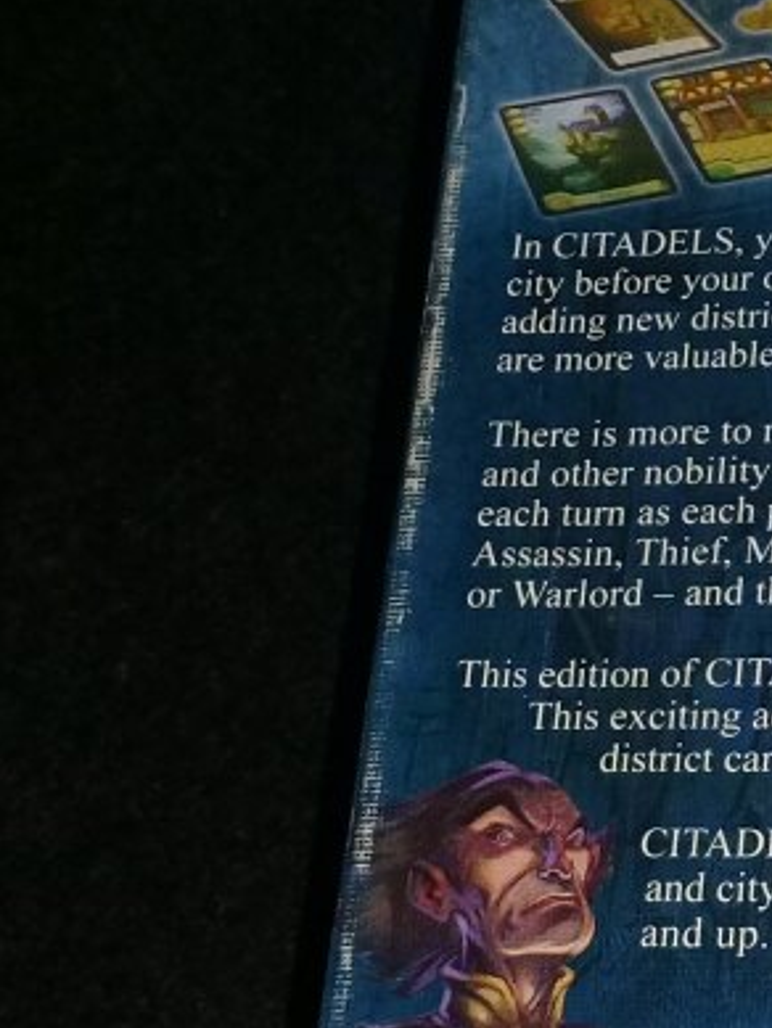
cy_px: 710
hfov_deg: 16.5
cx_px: 989
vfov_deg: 22.9
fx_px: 2526
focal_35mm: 85
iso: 250
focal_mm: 3.3
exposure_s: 1/17
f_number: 2.2
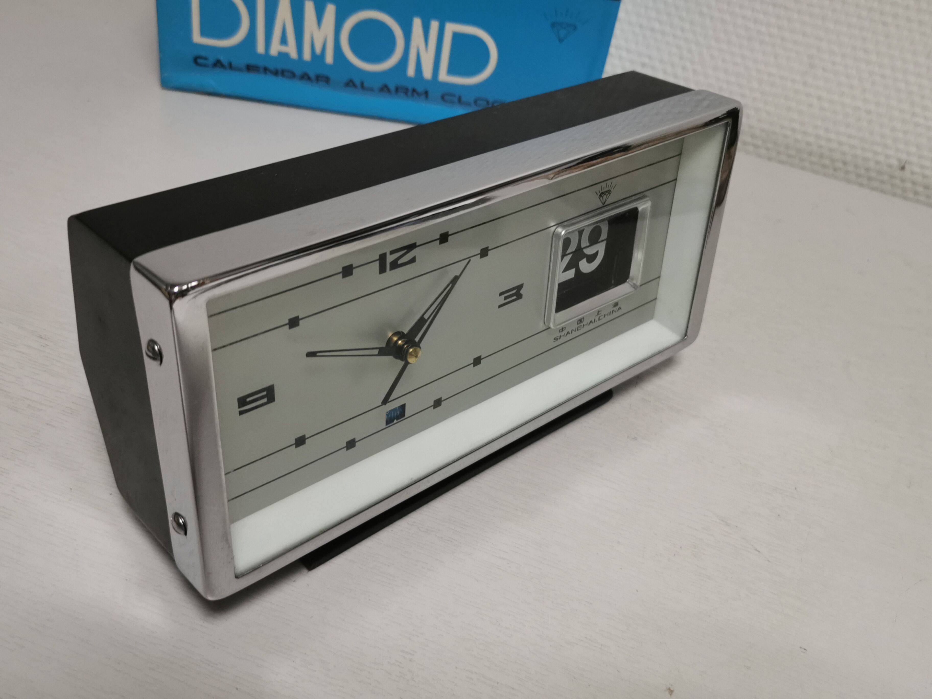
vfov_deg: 40.7
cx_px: 466
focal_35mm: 35
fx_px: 942
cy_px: 350
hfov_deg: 52.6
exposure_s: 1/100
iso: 125
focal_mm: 5.58
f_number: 1.8
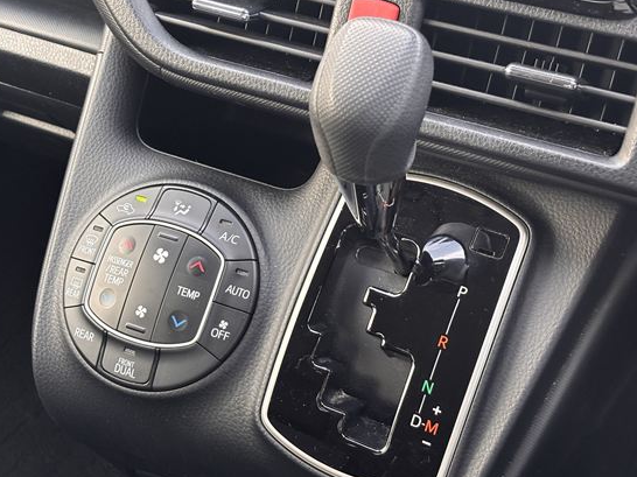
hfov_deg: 31.7
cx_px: 301
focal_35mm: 61
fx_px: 1122
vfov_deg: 24.0
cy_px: 220
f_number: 1.6
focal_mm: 5.96
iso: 320
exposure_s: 1/40
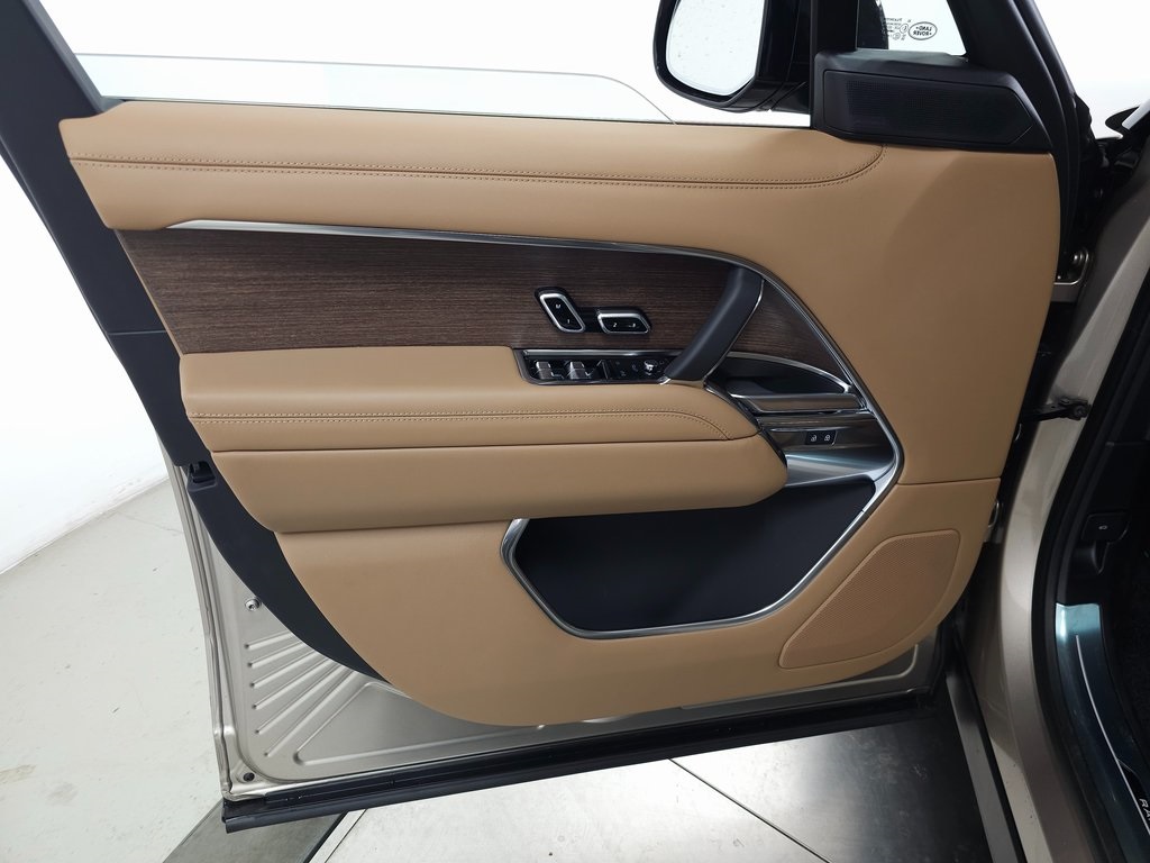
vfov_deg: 58.9
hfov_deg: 73.9
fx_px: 764
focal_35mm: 23
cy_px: 432
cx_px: 575
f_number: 1.7
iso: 80
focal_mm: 6.3
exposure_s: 1/60
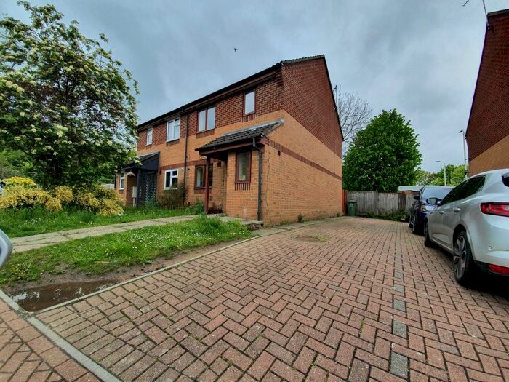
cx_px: 254
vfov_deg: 89.9
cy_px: 191
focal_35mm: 13
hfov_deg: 106.2
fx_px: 191
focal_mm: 1.8
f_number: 2.2
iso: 50
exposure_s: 1/774
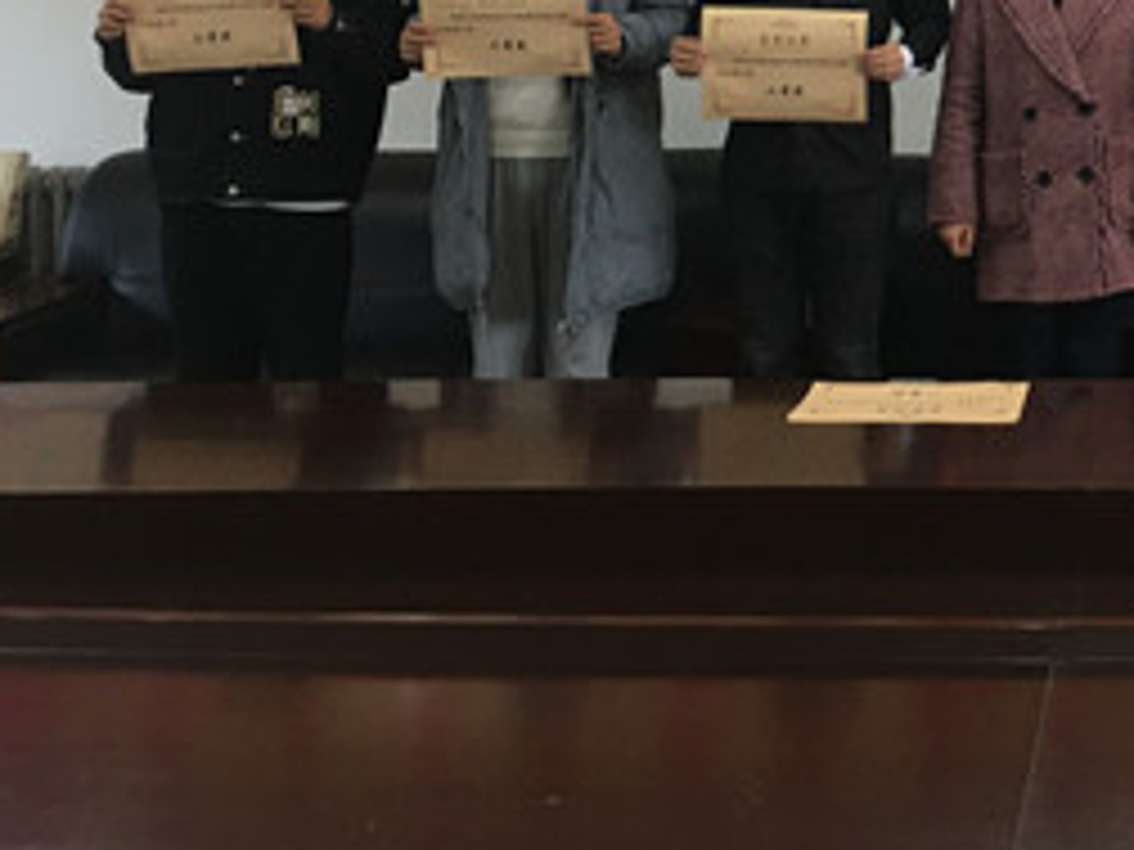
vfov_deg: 20.5
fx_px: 2260
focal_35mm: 69
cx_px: 1220
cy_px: -49
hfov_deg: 26.2
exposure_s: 1/17
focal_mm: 4.15
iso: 50
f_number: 2.2
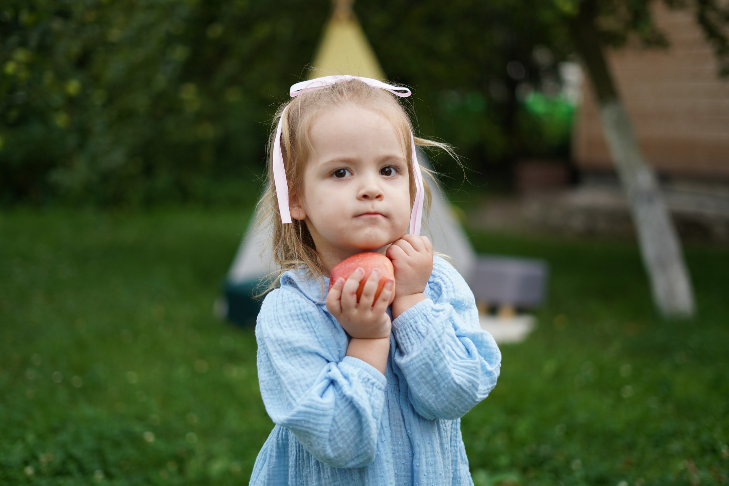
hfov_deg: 39.6
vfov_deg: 27.0
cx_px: 364
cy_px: 243
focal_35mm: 50
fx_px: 1012
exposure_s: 1/500
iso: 100
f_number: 1.8
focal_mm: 50
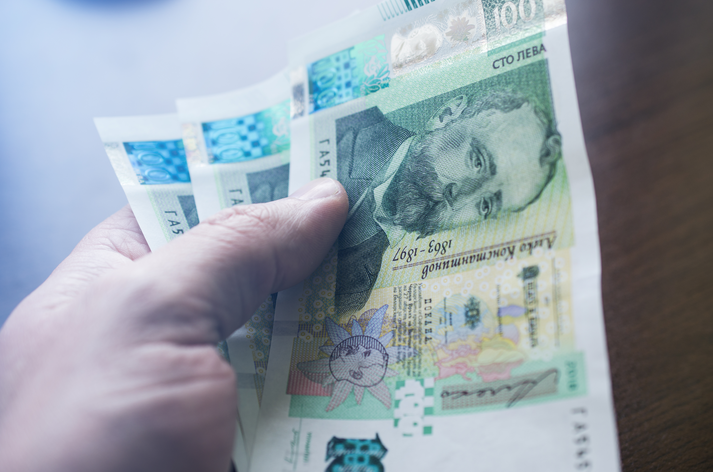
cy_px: 236
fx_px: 1186
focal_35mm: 60
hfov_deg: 33.5
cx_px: 356
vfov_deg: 22.5
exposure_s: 1/60
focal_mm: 40
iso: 100
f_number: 4
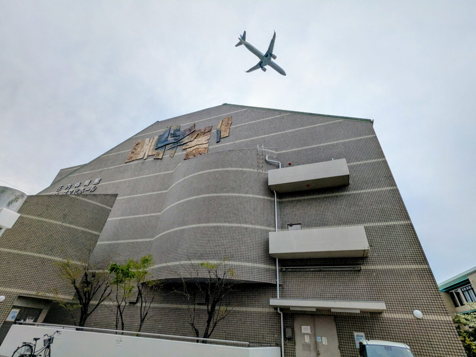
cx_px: 238
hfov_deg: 94.5
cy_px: 178
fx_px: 220
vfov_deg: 78.1
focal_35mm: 16
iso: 52
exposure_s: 1/2212
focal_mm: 2.35
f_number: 2.2
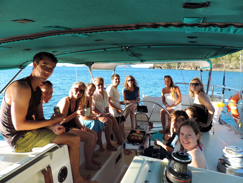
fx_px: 168
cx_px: 122
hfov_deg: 71.6
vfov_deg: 56.8
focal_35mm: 24
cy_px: 92
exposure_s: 1/250
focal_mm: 4.3
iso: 80
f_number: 3
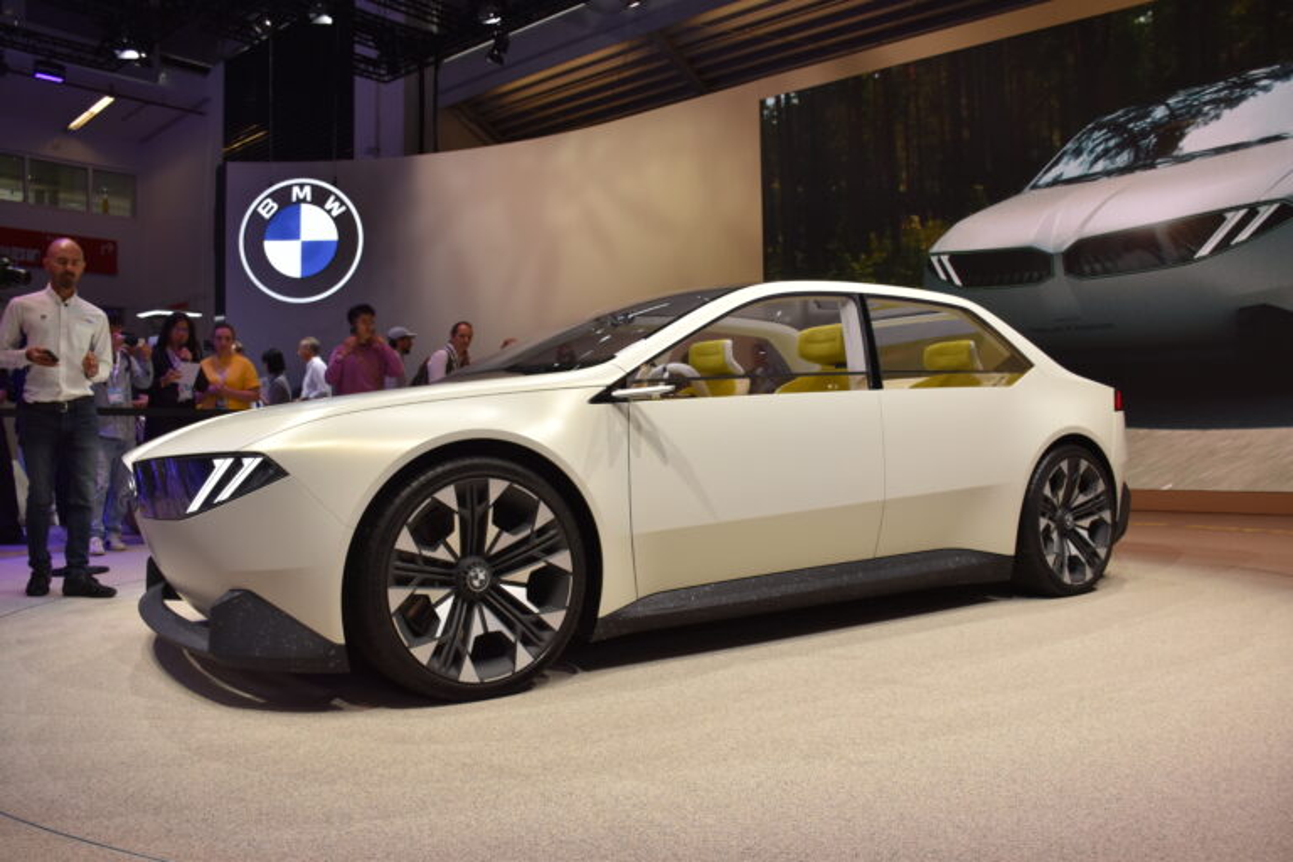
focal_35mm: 27
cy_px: 431
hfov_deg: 67.4
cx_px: 646
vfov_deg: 47.9
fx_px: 970
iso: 200
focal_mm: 18
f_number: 5.6
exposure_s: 1/250
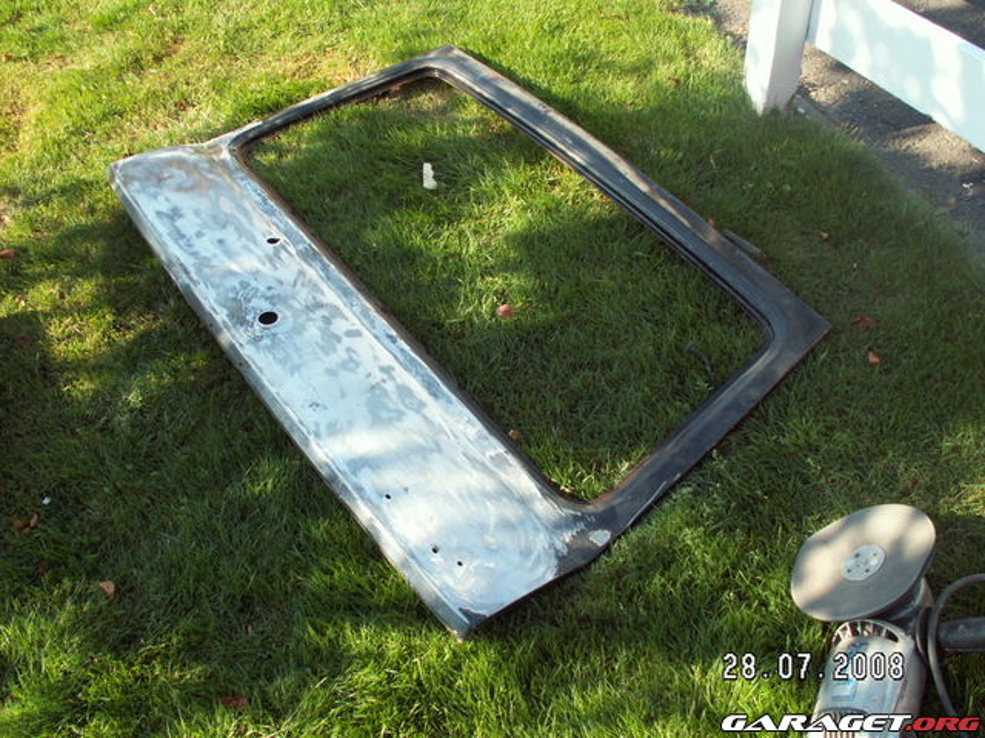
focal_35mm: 35
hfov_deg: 52.6
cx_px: 492
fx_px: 996
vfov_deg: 40.7
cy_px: 369
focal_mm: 5.86
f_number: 4
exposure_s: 1/100
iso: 50
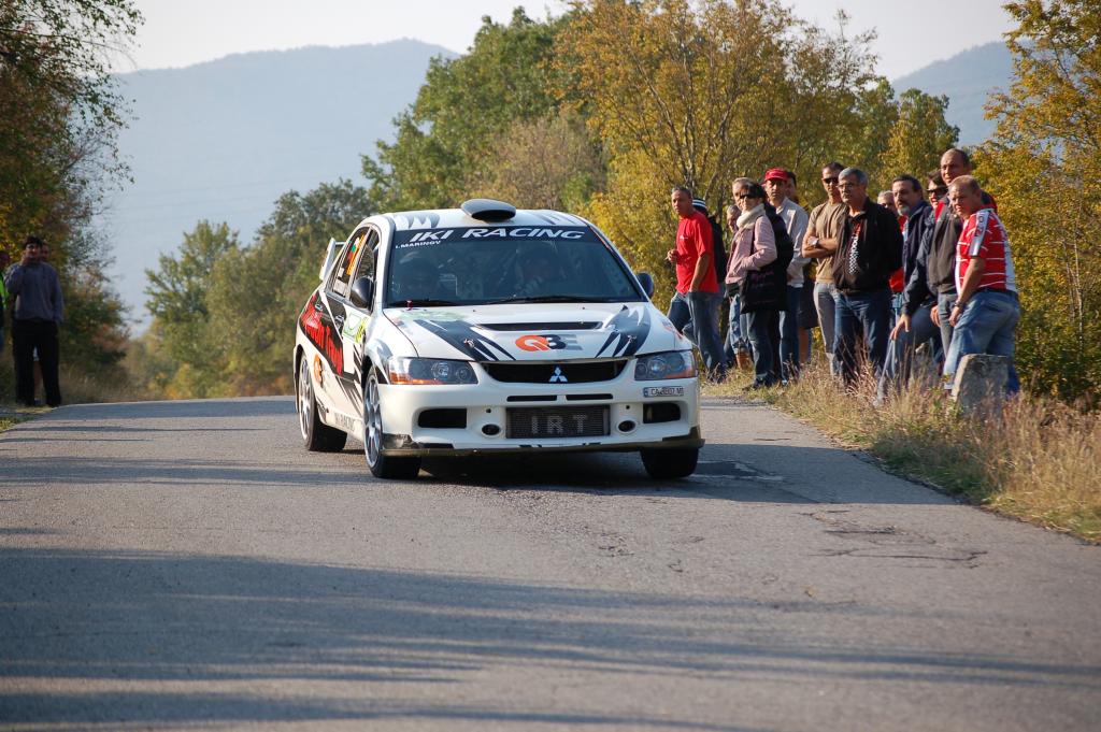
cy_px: 366
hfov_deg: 11.8
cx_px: 550
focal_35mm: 174
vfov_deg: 7.9
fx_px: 5317
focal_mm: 116
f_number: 4.8
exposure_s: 1/1000
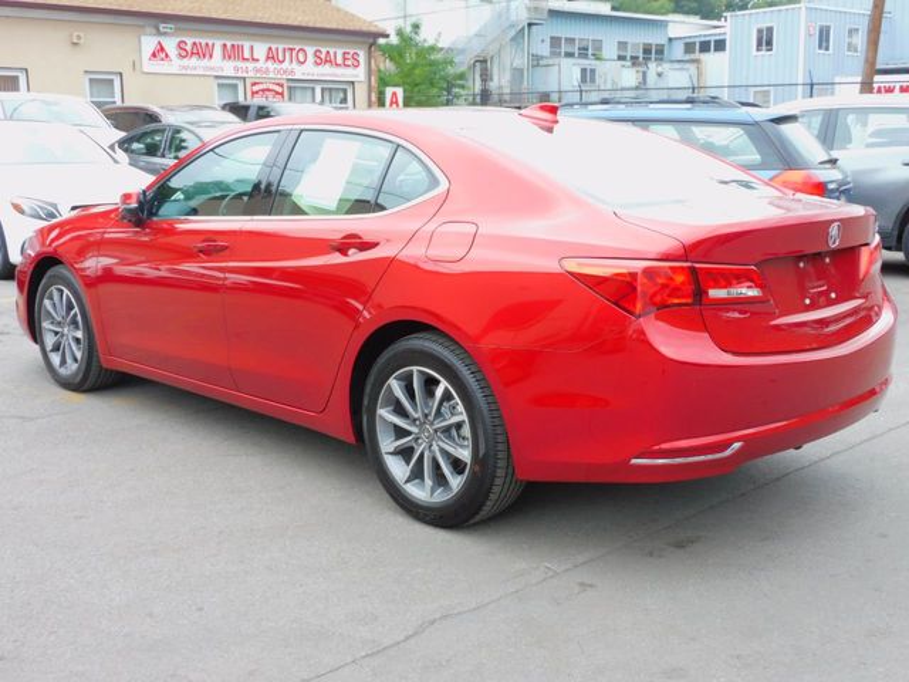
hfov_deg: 46.8
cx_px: 454
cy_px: 341
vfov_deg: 36.0
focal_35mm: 40
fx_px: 1050
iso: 125
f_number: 3.8
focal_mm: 7.2
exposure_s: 1/60
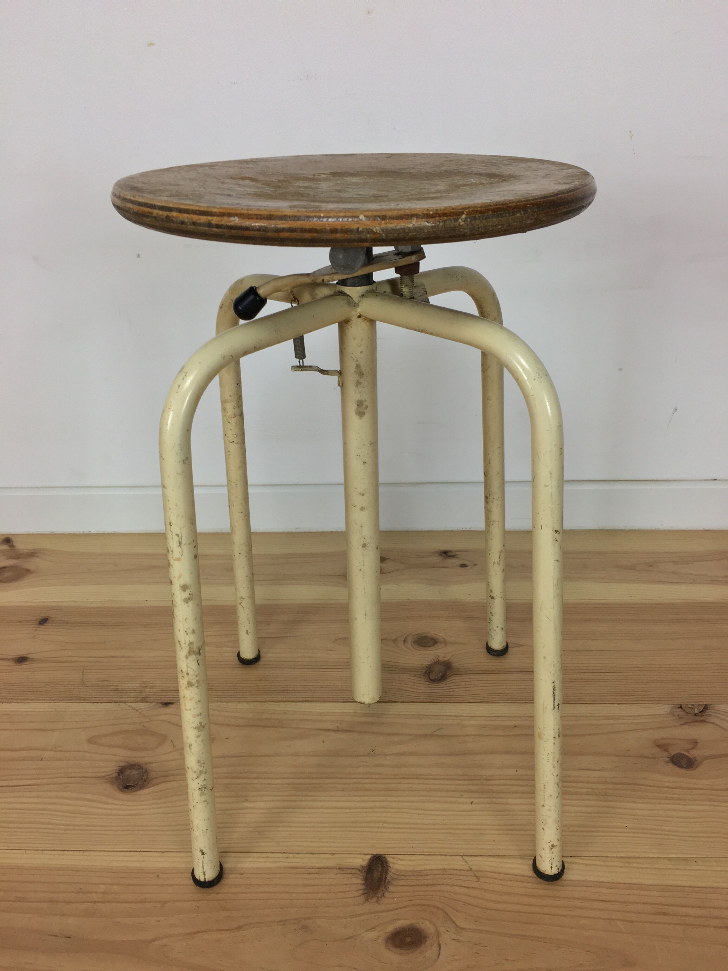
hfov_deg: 48.2
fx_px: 813
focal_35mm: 29
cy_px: 486
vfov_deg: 61.7
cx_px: 364
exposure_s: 1/33
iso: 40
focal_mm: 4.15
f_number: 2.2
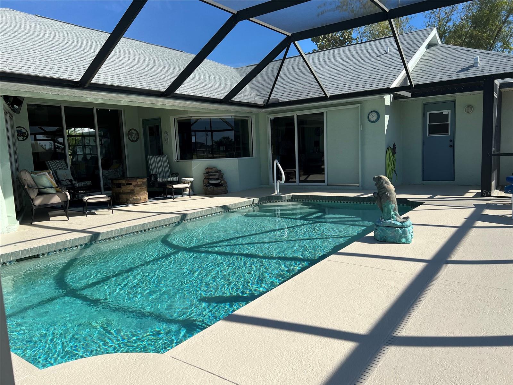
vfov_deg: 53.1
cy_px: 192
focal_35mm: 26
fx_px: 385
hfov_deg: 67.3
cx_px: 256
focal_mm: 5.7
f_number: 1.5
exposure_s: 1/2513
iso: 50
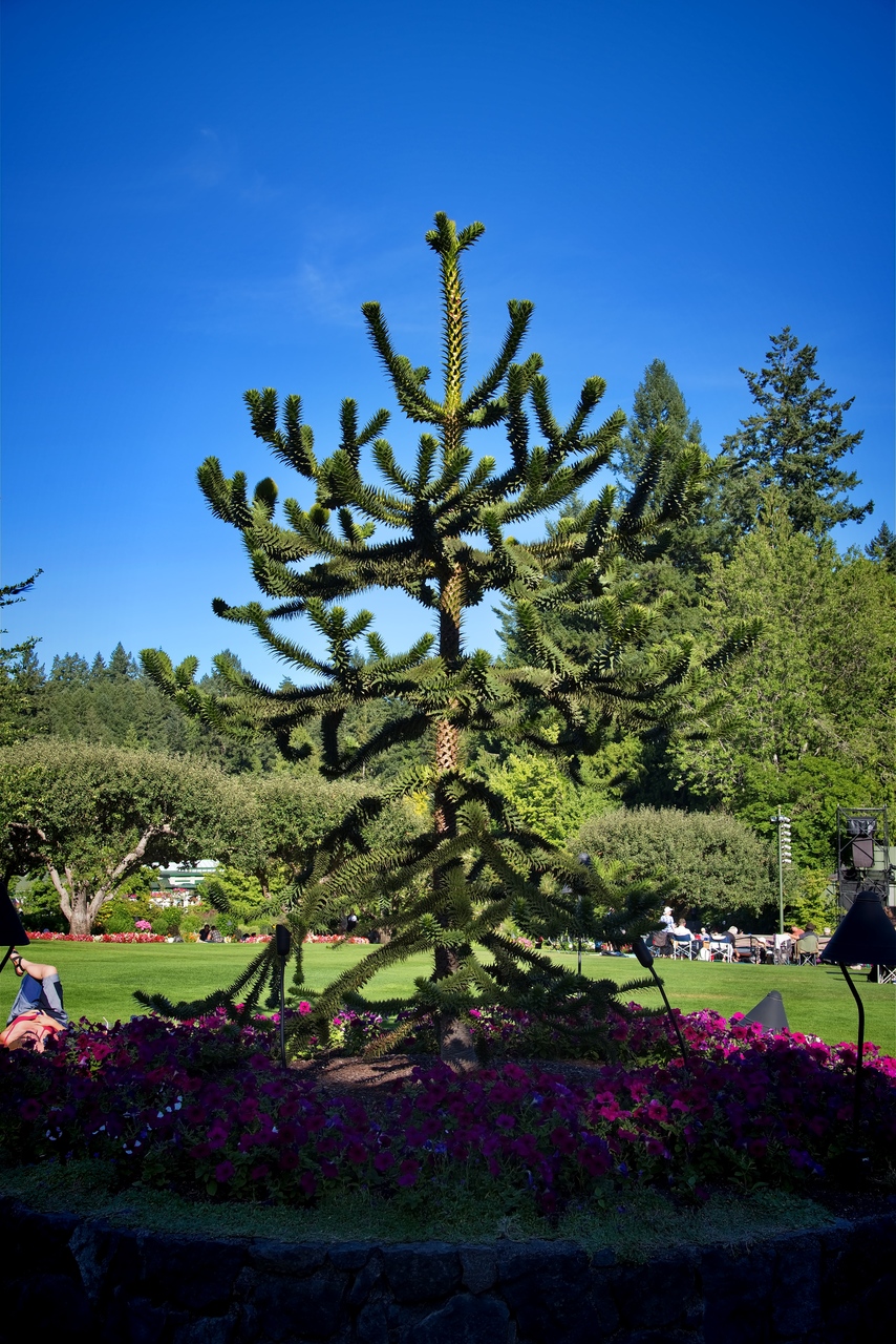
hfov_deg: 35.1
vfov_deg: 50.7
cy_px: 672
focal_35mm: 38
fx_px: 1418
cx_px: 448
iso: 100
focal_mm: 38
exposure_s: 1/200
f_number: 7.1
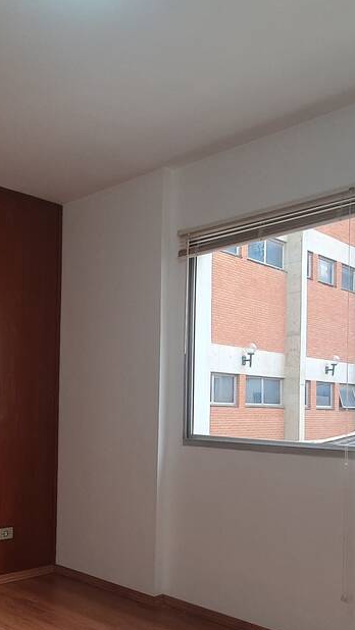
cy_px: 384
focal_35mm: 33
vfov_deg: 58.9
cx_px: 39
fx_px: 552
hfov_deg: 33.8
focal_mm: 1.8
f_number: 2.2
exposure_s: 1/120
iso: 64
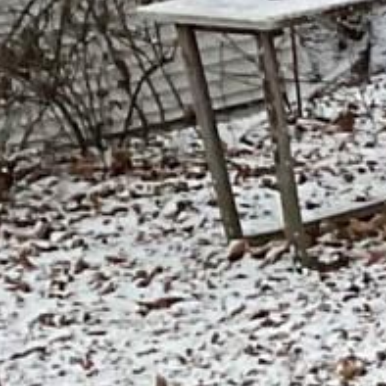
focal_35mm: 266
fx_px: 3356
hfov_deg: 5.2
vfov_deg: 6.6
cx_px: 1952
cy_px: 392
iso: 16
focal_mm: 3
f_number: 1.8
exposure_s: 1/344
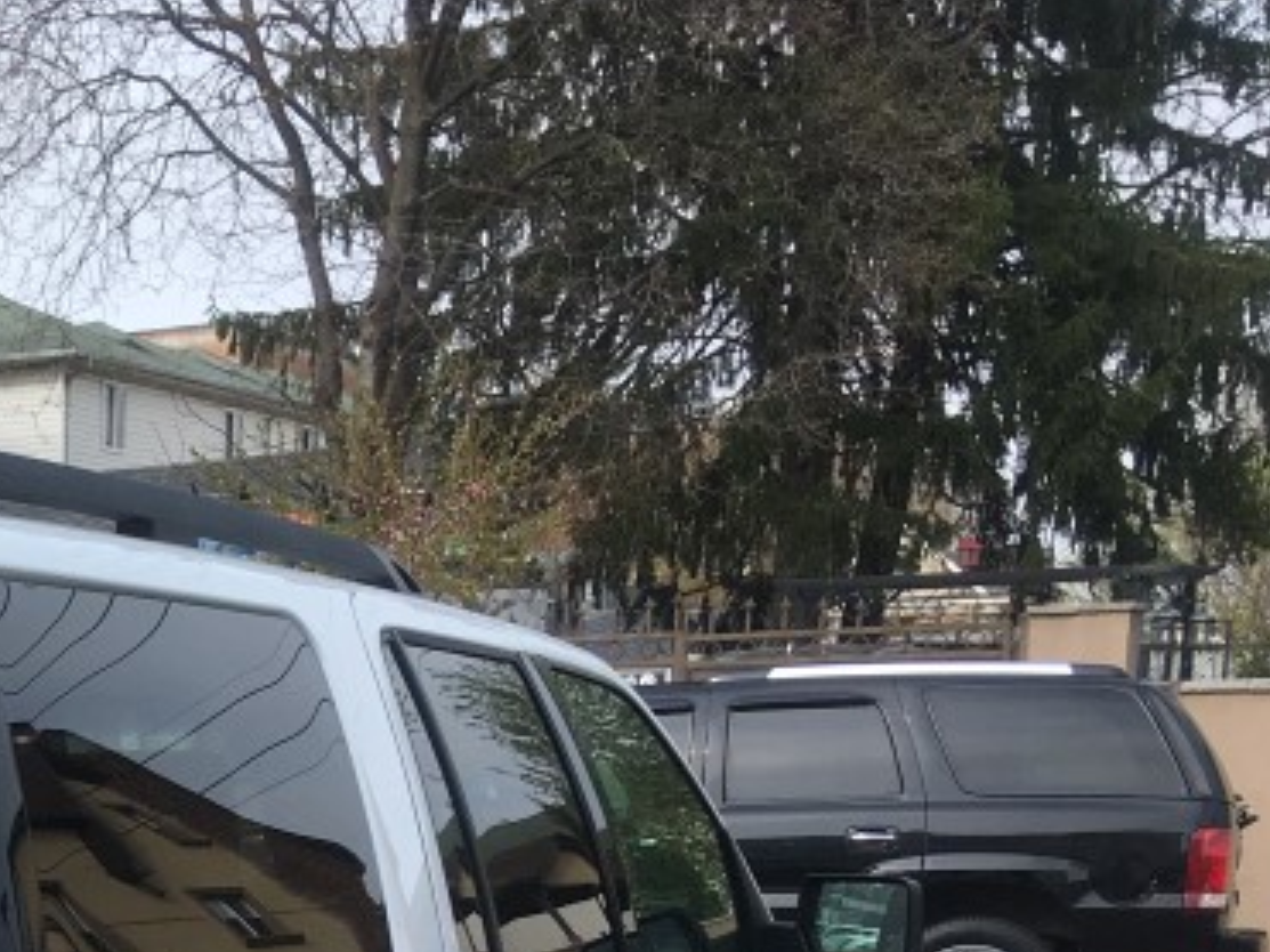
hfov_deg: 22.1
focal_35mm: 80
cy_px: 1277
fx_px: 2934
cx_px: -356
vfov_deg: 17.2
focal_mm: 4.15
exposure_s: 1/950
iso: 25
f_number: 2.2
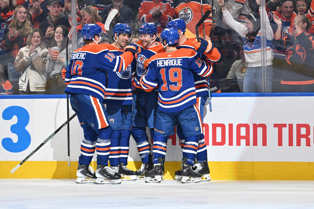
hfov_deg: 8.9
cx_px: 157
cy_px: 104
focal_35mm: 232
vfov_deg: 5.9
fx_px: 2023
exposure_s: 1/1250
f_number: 5
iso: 2500
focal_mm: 155
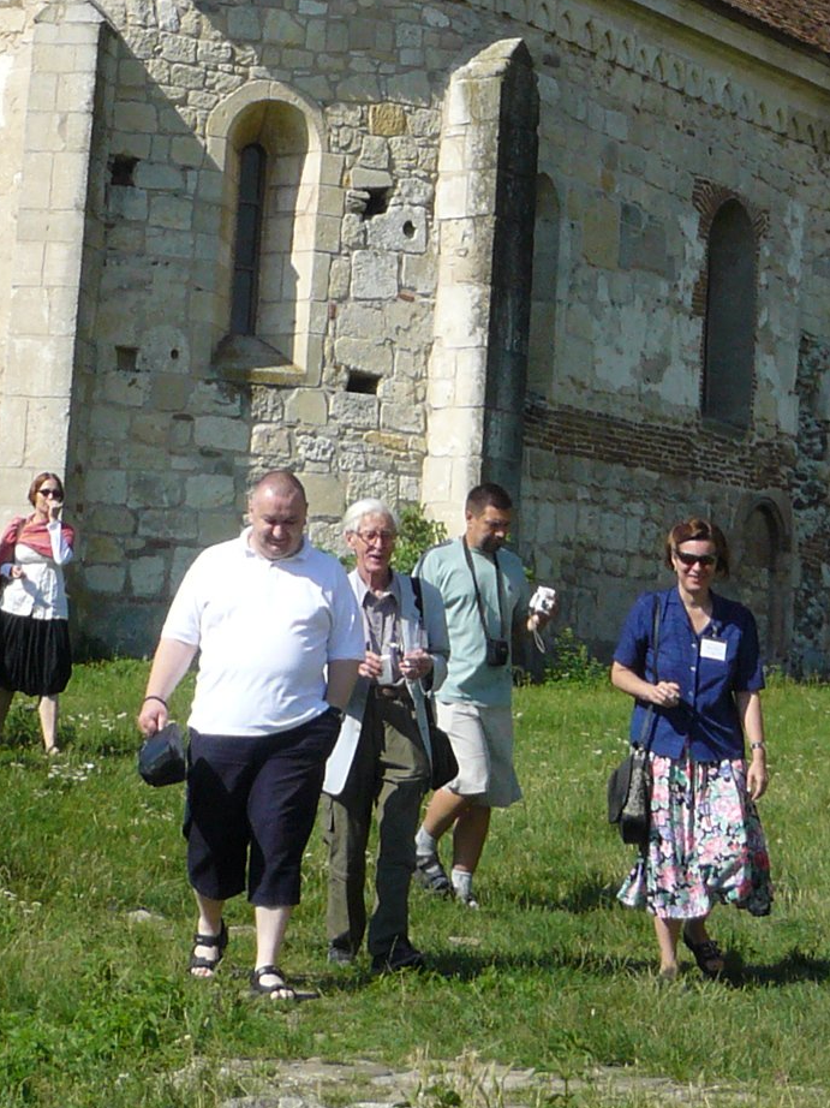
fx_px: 3198
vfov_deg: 18.6
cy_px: -212
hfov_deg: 14.7
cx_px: 587
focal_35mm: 100
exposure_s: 1/400
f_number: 5.6
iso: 100
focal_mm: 6
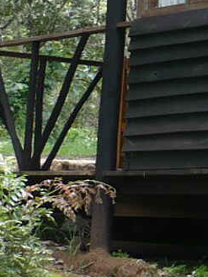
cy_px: -30
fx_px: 1361
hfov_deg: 7.8
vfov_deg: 11.4
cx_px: 574
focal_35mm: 170
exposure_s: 1/100
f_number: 2.8
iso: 100
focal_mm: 5.8
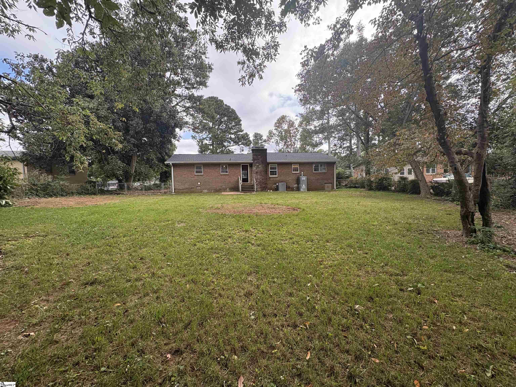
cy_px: 194
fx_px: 209
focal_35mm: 14
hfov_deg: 102.1
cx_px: 258
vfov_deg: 85.7
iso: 64
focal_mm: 2.22
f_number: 2.2
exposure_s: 1/379
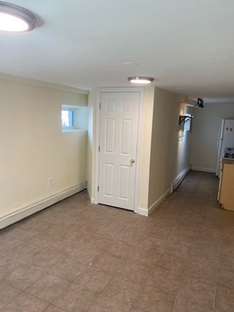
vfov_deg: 67.3
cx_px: 117
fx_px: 234
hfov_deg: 53.1
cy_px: 156
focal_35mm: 26
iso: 125
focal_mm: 4.25
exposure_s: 1/120
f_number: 1.8
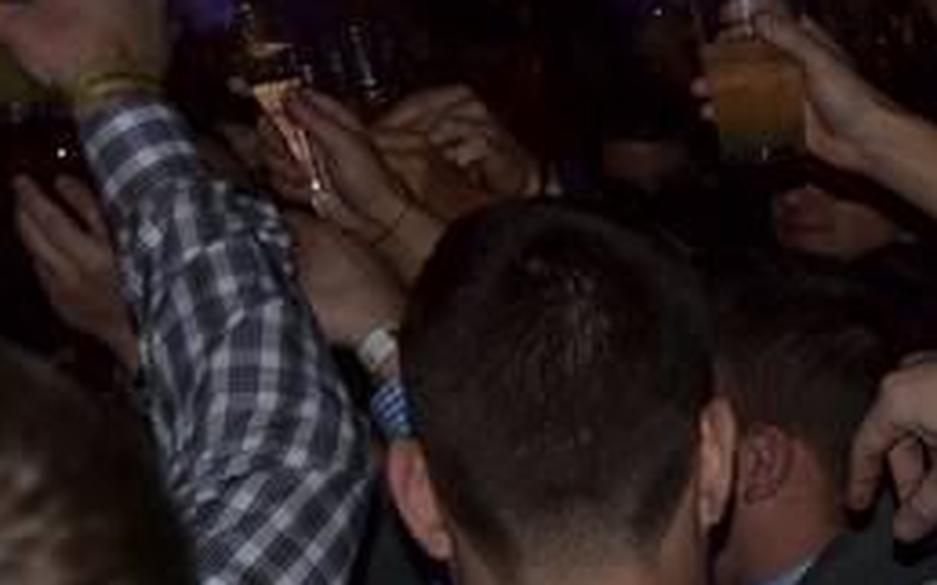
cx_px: 846
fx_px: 2833
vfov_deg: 11.8
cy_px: 158
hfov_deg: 18.5
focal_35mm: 111
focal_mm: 34
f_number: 5
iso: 200
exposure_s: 1/4
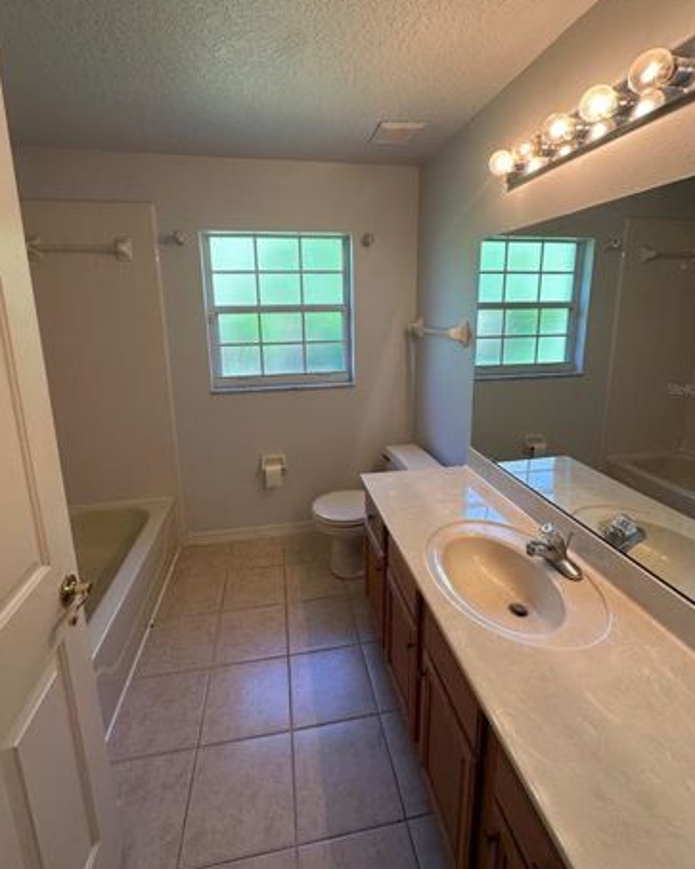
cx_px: 346
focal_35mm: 16
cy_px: 389
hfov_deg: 80.4
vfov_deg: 92.8
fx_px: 412
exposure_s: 1/120
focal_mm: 2.22
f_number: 2.2
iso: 100
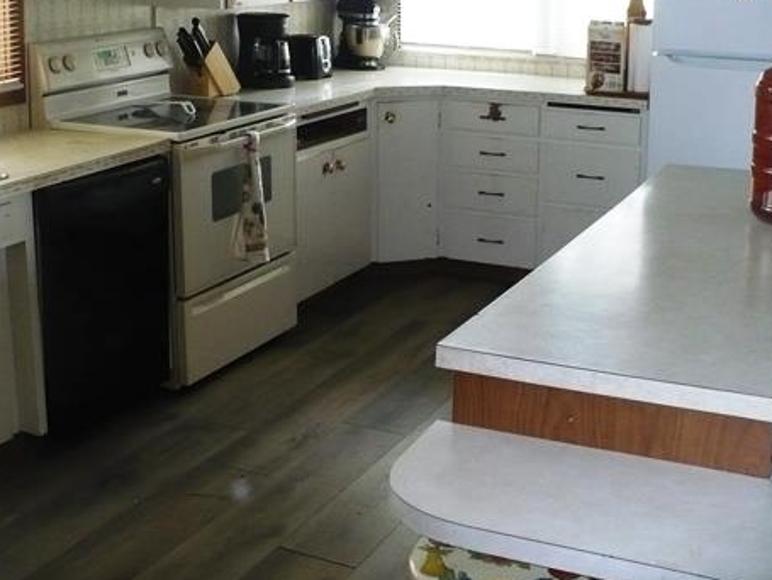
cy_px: 178
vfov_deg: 27.8
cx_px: 336
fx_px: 1161
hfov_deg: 36.7
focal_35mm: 52
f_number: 2.8
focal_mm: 6.1
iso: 320
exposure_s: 1/30
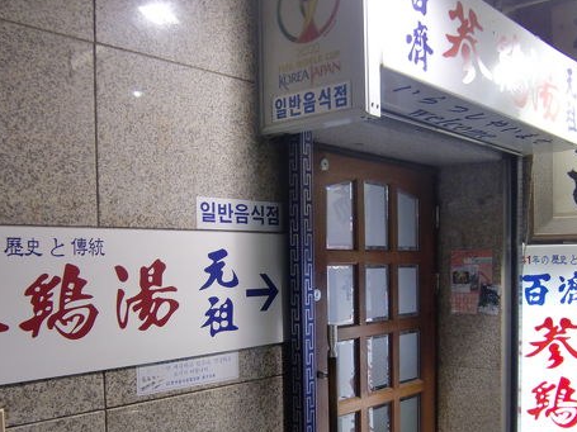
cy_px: 300
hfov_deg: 46.8
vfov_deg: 35.5
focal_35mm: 40
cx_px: 306
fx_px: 667
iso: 125
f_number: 2.6
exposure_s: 1/60
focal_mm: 4.9
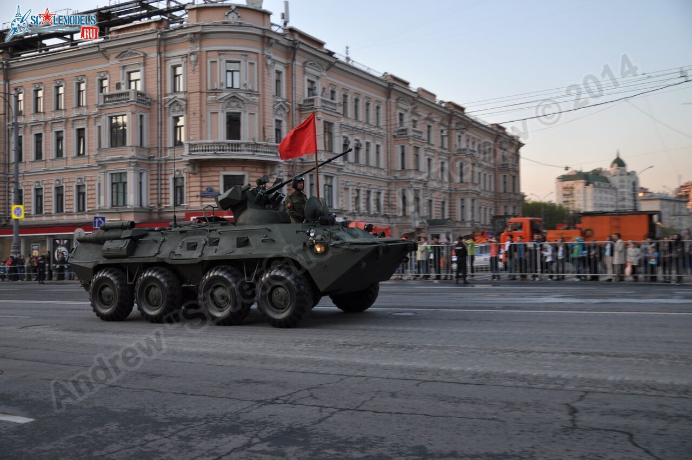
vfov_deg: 34.1
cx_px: 346
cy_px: 230
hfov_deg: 49.6
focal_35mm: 39
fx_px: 749
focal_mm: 26
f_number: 2.8
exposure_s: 1/125
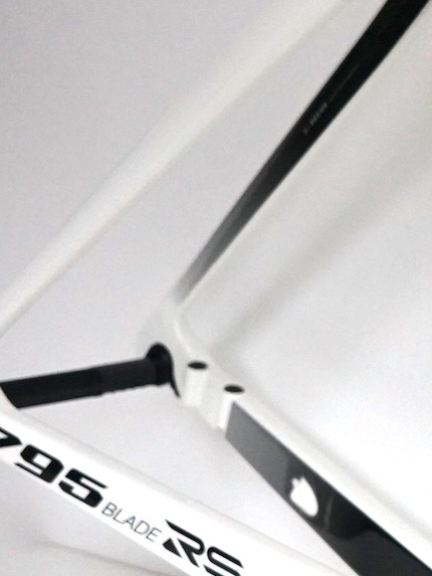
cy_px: 266
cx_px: 898
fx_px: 2678
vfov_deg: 12.3
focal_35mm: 161
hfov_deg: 8.7
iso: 1600
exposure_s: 1/160
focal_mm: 48
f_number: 4.5
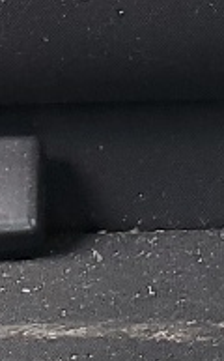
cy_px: -707
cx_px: 259
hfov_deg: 5.7
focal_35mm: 229
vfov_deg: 7.9
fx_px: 2245
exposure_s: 1/120
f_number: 1.5
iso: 68
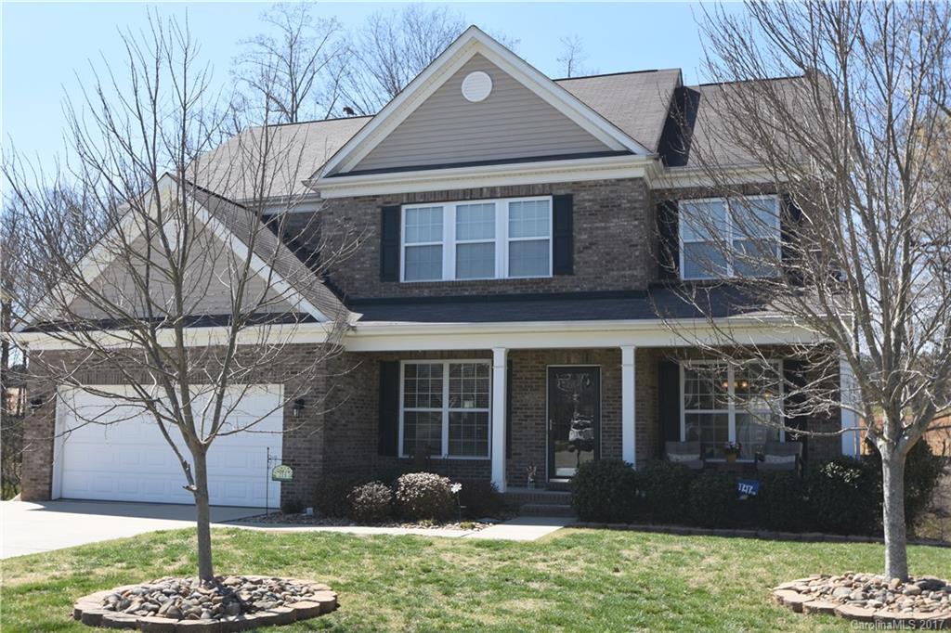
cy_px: 316
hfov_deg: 53.1
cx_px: 476
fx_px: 951
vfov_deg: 36.8
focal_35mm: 36
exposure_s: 1/200
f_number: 7.1
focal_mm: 24
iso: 100
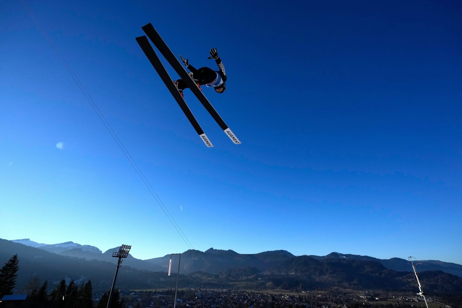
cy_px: 154
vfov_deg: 70.4
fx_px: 218
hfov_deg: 93.3
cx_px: 231
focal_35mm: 17
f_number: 5.6
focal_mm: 17
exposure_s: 1/8000
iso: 800
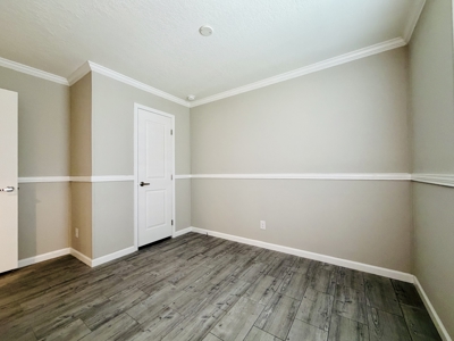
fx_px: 184
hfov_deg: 102.1
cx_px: 227
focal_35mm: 14
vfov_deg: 85.7
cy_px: 170
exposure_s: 1/68
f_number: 2.2
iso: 320
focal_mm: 2.22
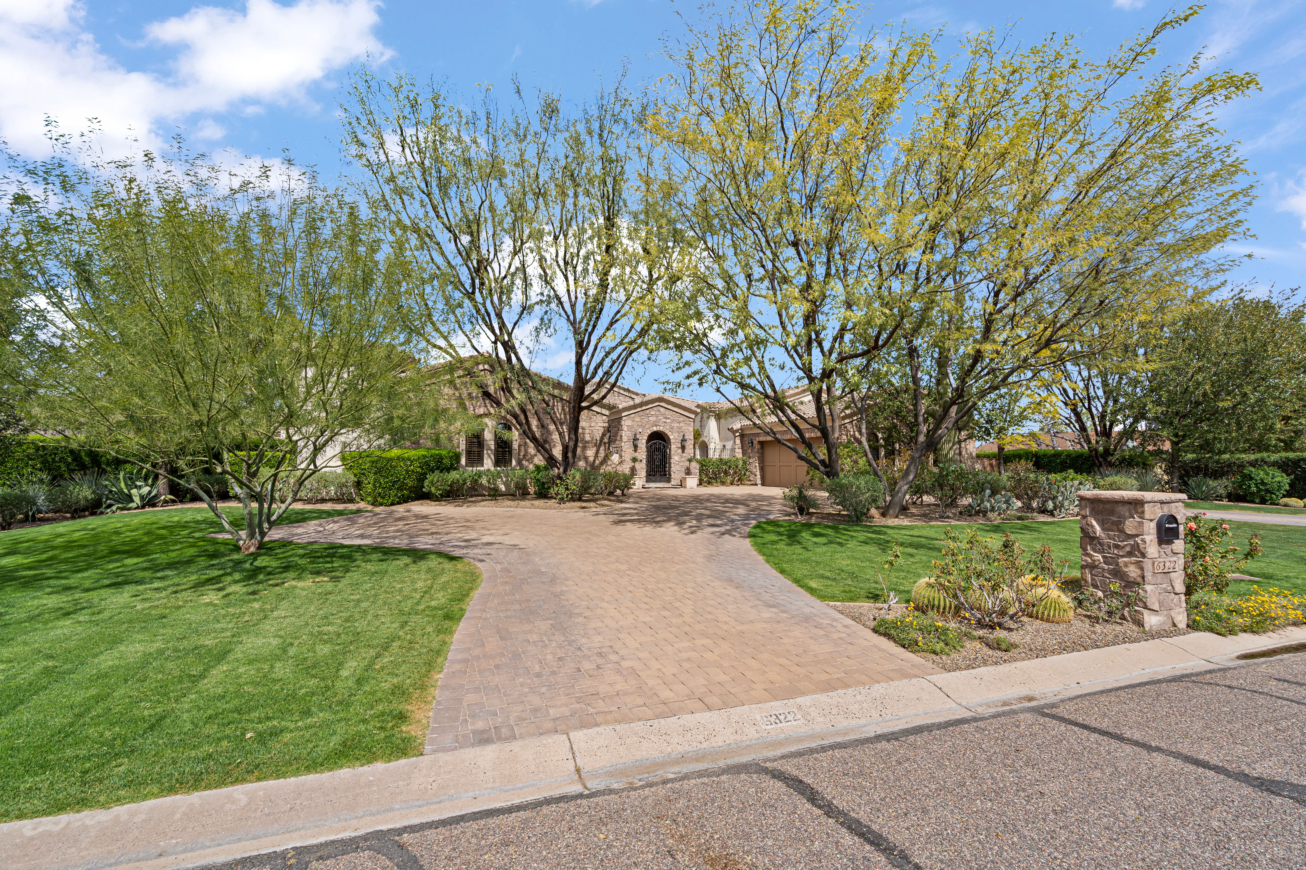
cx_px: 653
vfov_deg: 73.7
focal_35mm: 16
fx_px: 580
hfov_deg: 96.7
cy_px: 435
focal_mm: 16
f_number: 9
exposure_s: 1/30
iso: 100
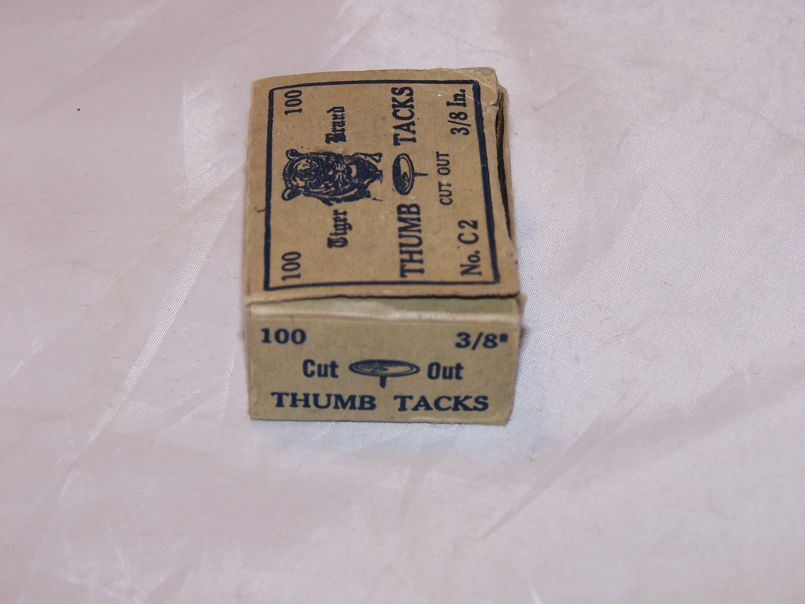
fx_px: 2442
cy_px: 302
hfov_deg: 18.7
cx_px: 402
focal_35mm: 105
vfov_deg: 14.1
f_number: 3.2
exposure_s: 1/90
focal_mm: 17.5
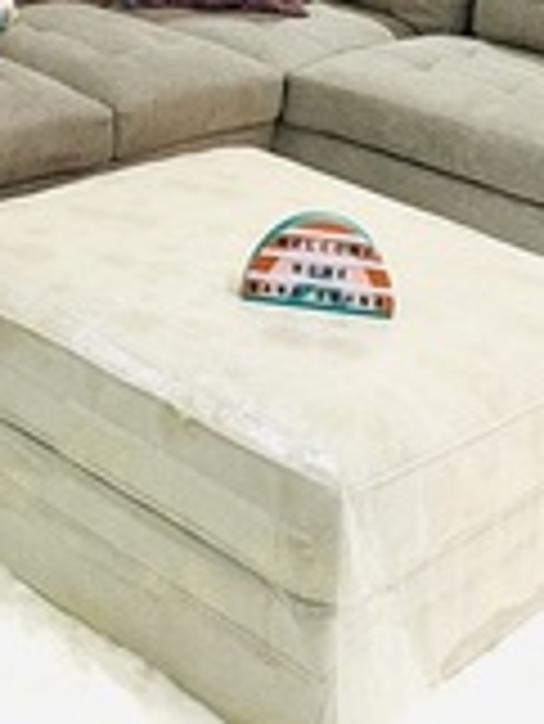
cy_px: 29
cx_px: 65
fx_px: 1549
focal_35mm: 74
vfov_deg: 25.2
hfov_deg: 19.6
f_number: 1.6
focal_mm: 4.2
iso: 200
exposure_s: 1/60
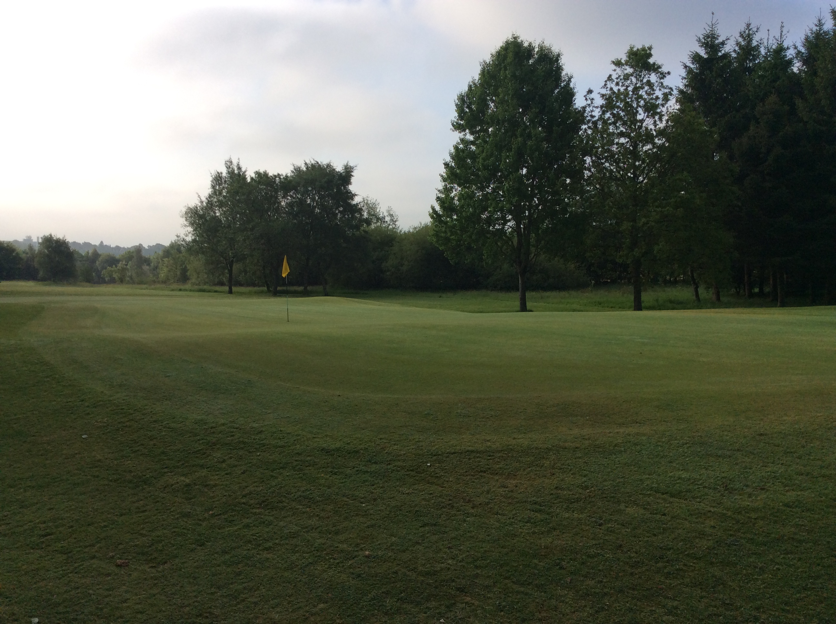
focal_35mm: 32
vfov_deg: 44.1
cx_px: 418
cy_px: 312
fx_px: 772
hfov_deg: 56.9
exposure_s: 1/1466
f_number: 2.4
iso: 32
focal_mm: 3.3
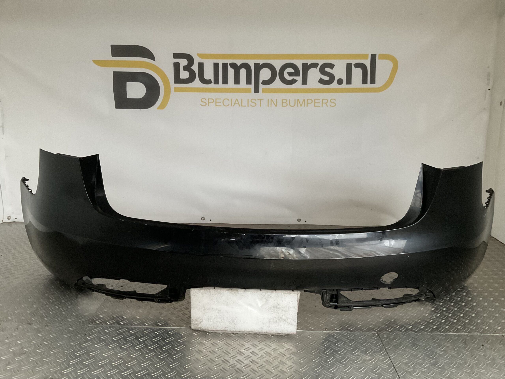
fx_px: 423
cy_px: 190
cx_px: 252
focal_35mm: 29
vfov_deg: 48.2
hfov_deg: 61.7
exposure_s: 1/40
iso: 250
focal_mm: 3
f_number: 1.8
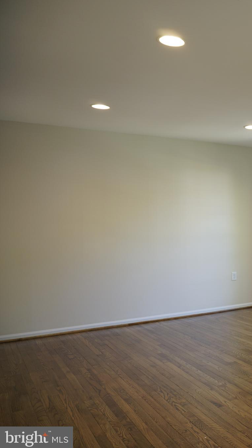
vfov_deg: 52.8
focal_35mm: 38
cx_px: 338
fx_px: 451
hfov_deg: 26.0
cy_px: 225
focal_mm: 16
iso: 100
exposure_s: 1/15
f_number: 3.5
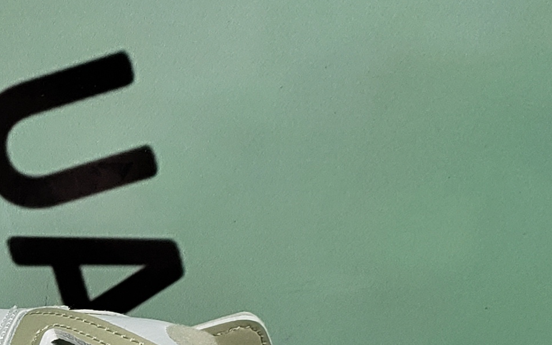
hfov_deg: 16.9
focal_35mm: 116
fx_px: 1745
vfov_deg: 11.0
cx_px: -179
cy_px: 463
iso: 50
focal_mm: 4.3
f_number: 1.5
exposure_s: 1/497
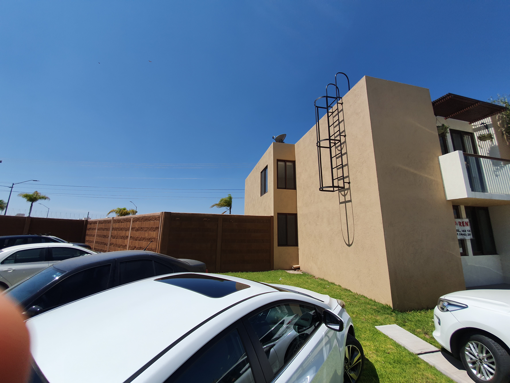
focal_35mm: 13
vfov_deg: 89.9
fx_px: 192
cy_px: 192
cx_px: 255
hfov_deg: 106.2
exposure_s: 1/1896
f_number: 2.2
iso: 50
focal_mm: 1.8
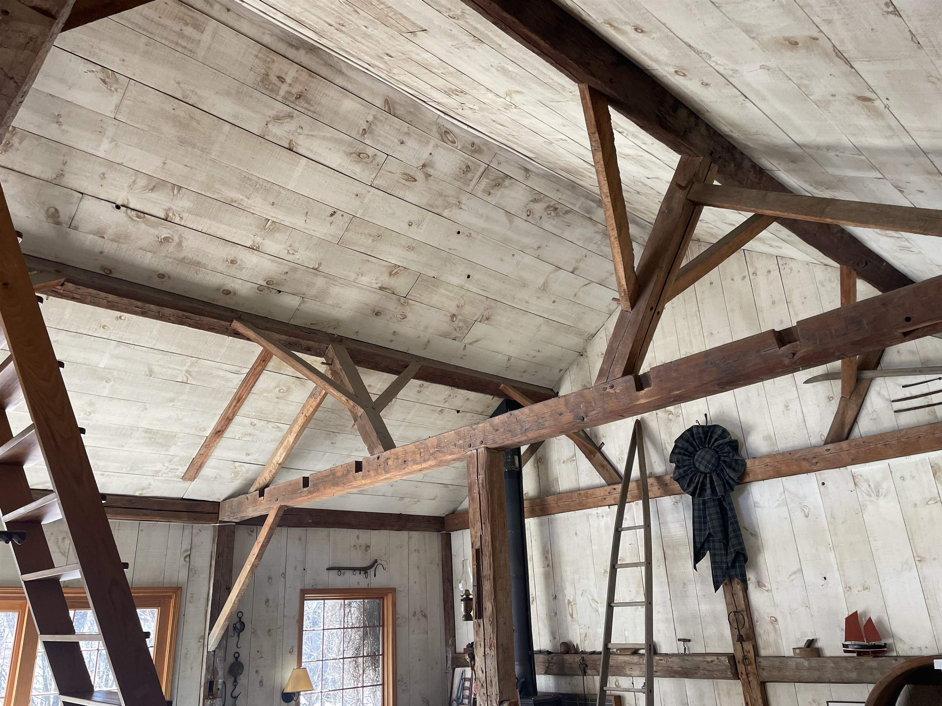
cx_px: 471
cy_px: 353
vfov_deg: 53.1
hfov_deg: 67.3
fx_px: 708
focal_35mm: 26
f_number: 1.6
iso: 125
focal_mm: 4.2
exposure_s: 1/117
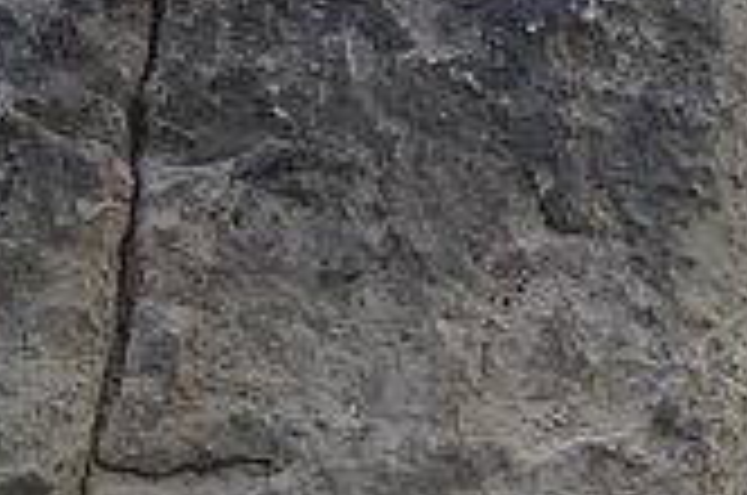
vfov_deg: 2.7
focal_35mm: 507
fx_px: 10500
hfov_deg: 4.0
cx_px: 1989
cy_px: 1670
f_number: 5.6
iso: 1000
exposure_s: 1/160
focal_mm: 70
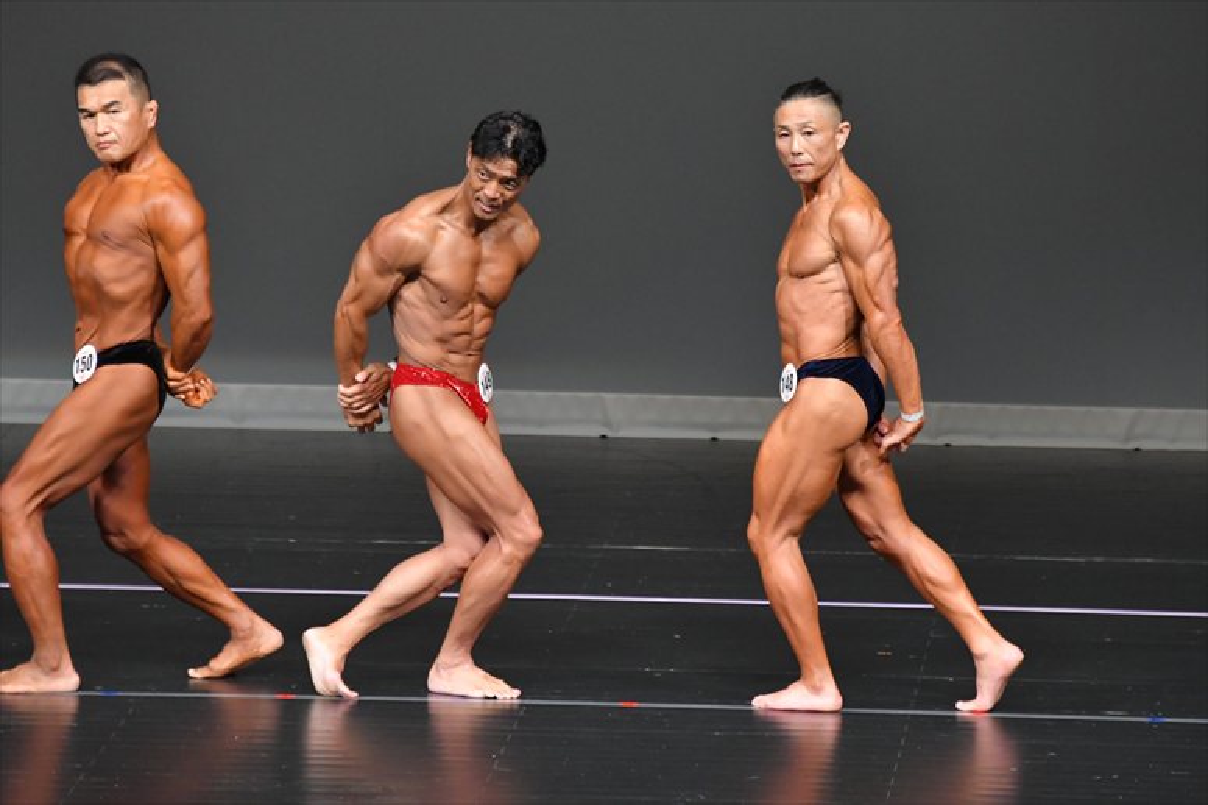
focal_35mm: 345
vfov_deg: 4.0
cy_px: 402
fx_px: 11571
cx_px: 604
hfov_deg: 6.0
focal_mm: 230
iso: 4000
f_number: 5.6
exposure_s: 1/400
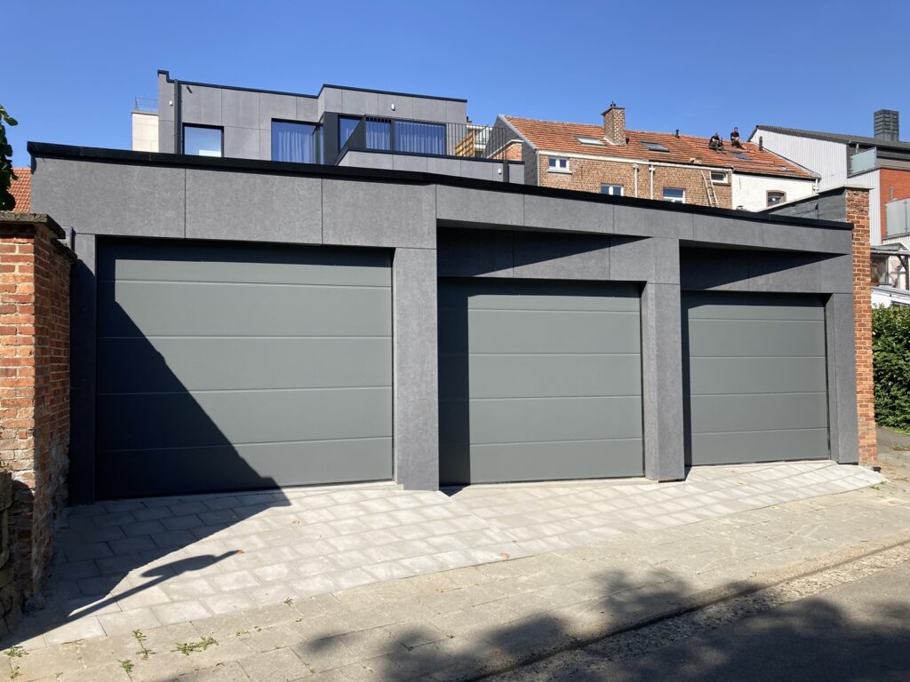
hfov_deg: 63.4
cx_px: 455
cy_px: 341
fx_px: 736
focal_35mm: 28
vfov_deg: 49.7
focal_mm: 3.99
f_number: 1.8
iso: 20
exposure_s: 1/1845
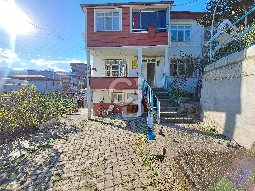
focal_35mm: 13
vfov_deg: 89.9
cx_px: 128
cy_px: 96
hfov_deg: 106.2
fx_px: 96
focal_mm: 1.74
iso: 50
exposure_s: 1/526
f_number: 2.2
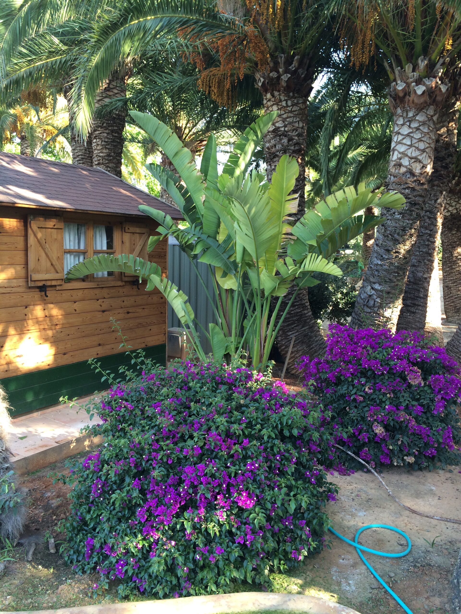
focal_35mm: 30
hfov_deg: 46.8
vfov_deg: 60.0
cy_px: 307
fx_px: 533
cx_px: 230
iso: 64
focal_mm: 4.12
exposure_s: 1/120
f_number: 2.2
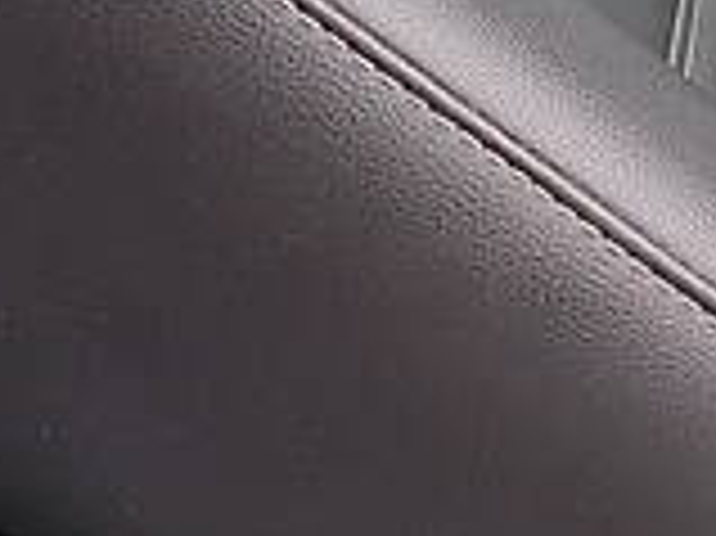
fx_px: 2708
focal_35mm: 131
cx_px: 1153
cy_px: -432
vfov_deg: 10.6
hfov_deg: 13.9
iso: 40
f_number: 1.7
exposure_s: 1/145
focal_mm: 4.2
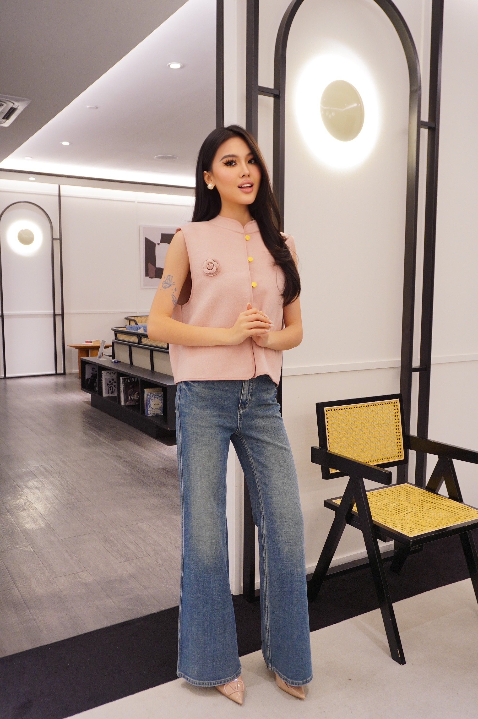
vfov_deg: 62.0
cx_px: 239
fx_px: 599
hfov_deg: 43.5
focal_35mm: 30
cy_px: 360
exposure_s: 1/20
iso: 500
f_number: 5
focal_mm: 20
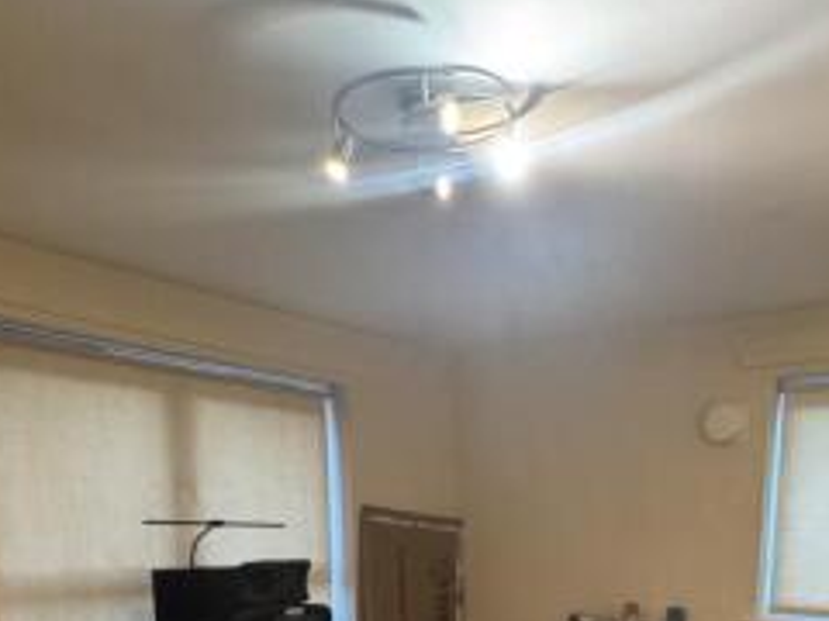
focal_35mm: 34
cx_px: 541
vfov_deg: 35.8
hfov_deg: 53.1
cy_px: 678
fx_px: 814
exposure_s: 1/50
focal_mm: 2.22
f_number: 2.2
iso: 500
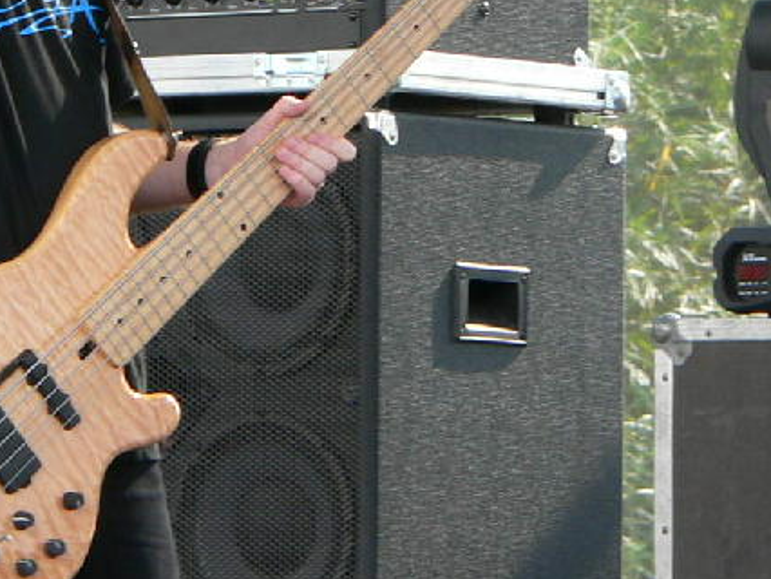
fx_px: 11076
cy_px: 52
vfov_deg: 3.0
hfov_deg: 4.0
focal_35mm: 497
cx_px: 107
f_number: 4.6
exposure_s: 1/60
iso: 100
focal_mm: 34.4
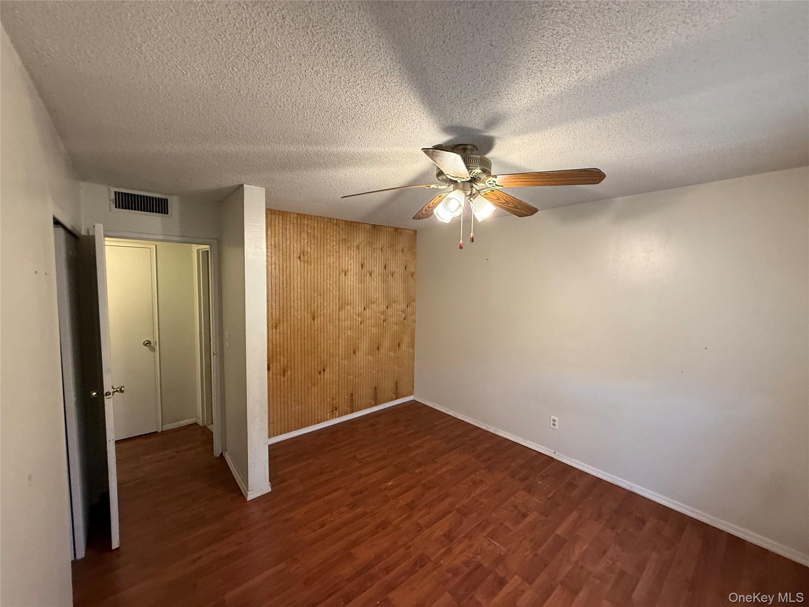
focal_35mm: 14
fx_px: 327
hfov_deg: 102.1
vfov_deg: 85.7
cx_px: 404
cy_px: 304
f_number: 2.2
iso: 320
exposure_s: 1/60
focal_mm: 2.22
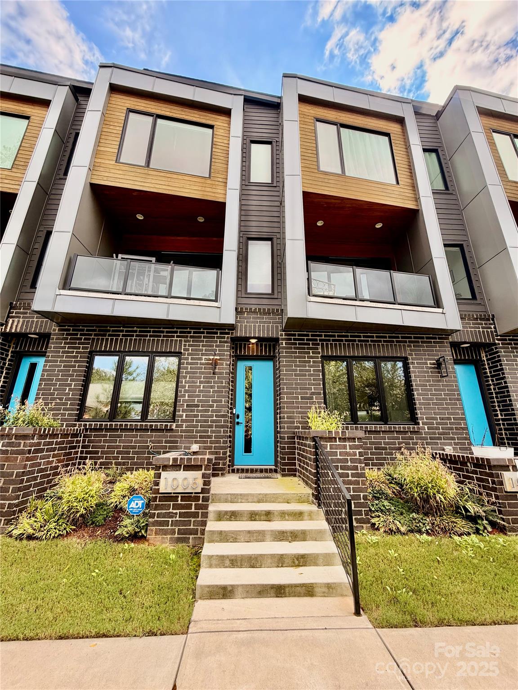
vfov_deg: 102.1
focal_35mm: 14
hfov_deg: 85.7
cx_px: 259
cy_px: 345
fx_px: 279
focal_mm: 2.22
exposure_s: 1/421
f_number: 2.2
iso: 64
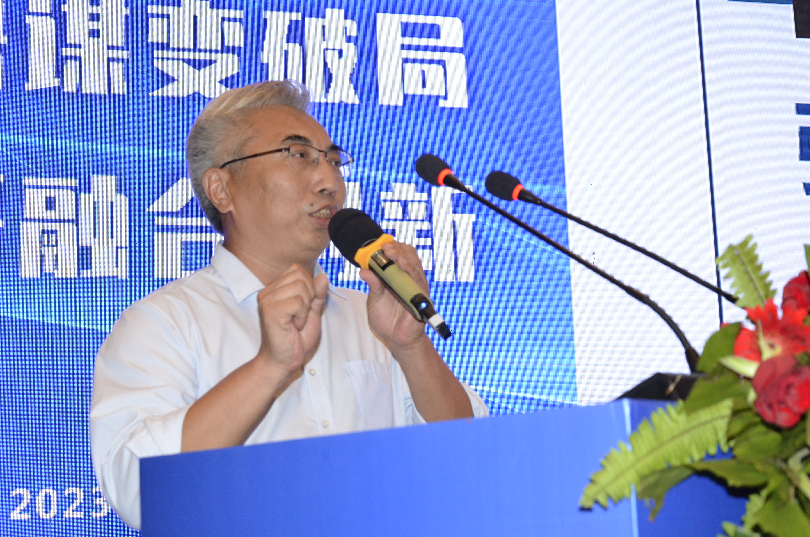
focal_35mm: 63
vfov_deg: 21.5
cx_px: 405
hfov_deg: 32.0
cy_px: 268
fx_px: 1415
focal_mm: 42
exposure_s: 1/100
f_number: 6.3
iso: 2500
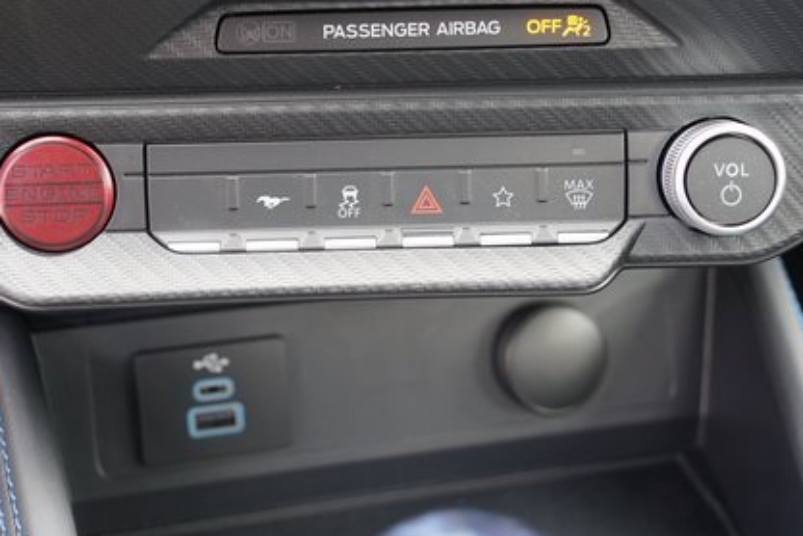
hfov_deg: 31.9
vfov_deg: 21.5
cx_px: 385
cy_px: 169
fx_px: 1405
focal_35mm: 63
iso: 640
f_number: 4
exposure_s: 1/60
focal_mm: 41
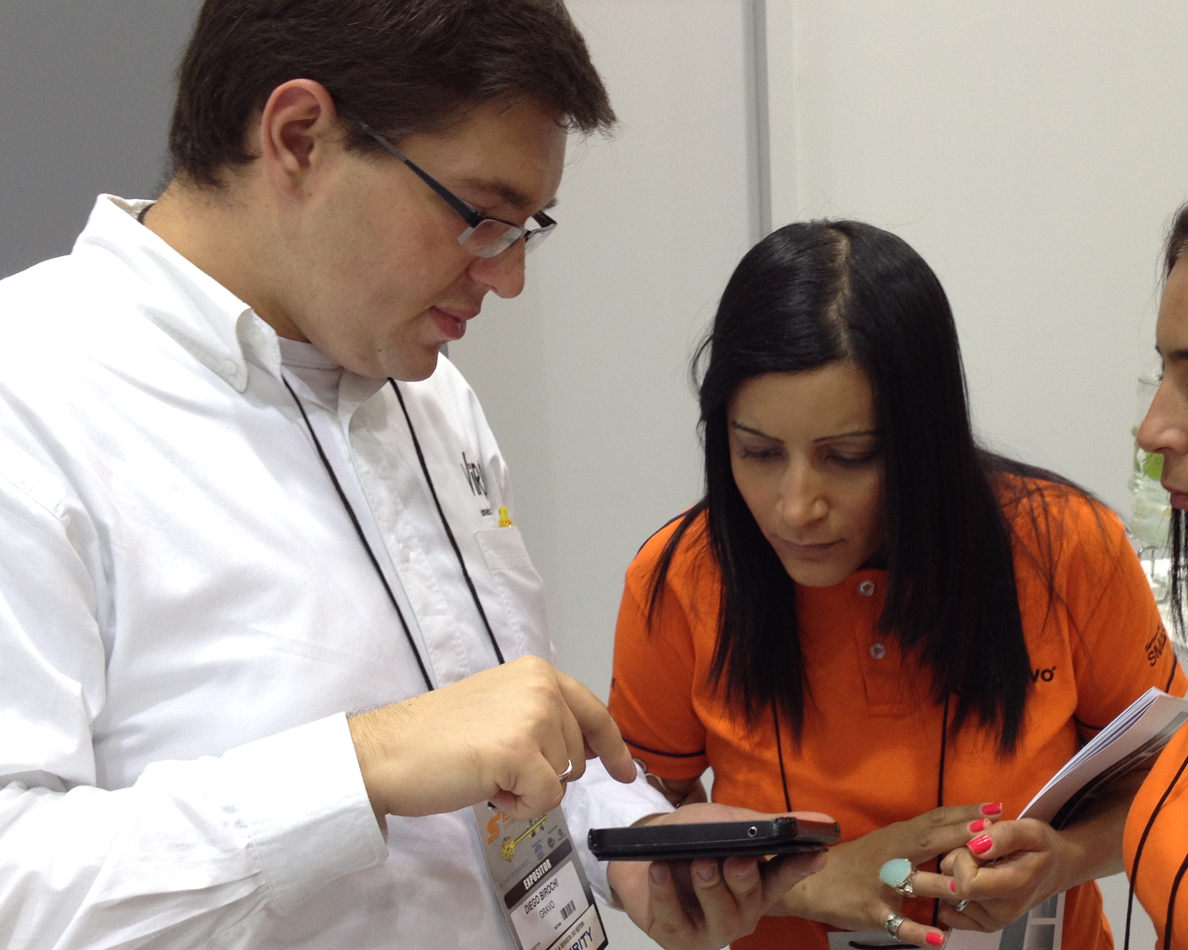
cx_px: 812
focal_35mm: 50
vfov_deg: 30.2
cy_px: 578
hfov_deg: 36.9
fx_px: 1758
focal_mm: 4.28
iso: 64
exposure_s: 1/60
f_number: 2.4
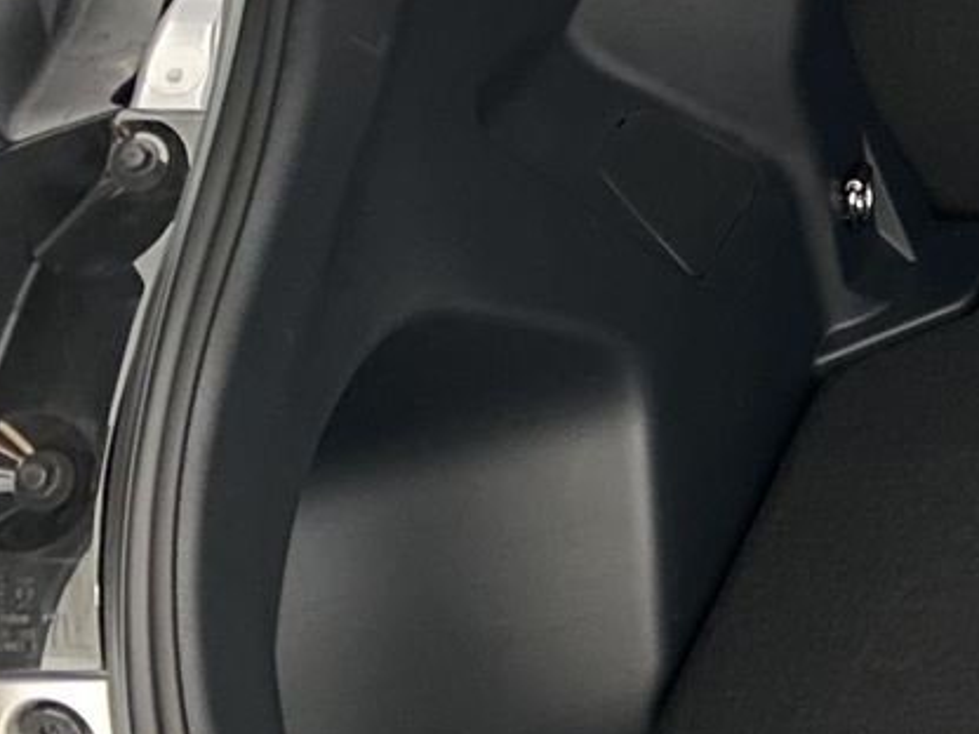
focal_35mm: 90
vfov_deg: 16.3
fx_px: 2545
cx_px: 1619
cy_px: 153
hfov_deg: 18.3
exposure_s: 1/25
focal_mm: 4.25
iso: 800
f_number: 1.8
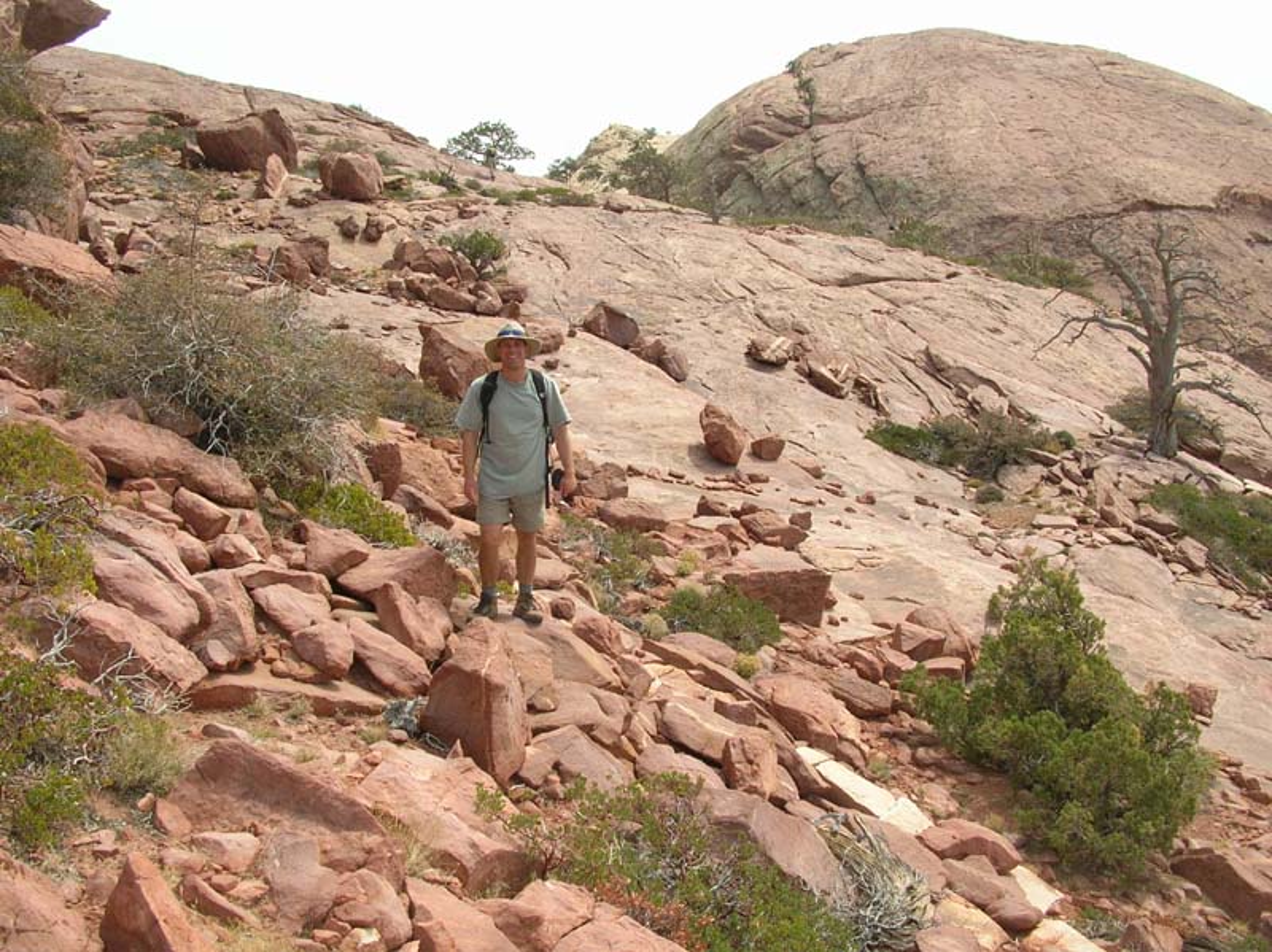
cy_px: 476
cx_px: 636
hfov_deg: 52.7
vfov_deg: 40.7
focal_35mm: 35
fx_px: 1285
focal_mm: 5.8
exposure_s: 1/185
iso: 50
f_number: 5.6
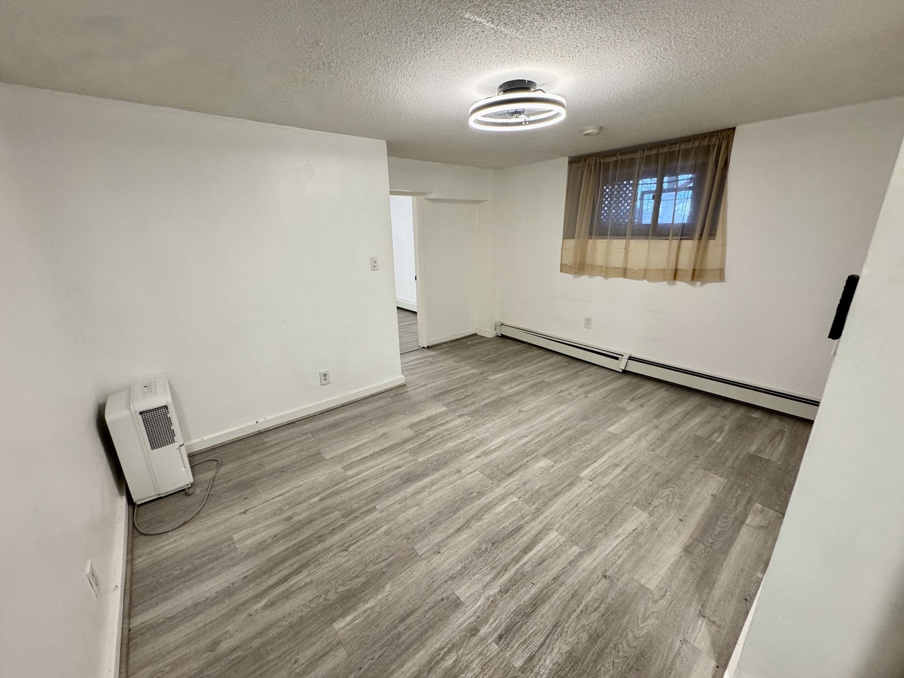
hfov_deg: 102.1
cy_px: 339
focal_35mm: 14
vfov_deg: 85.7
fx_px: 366
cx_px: 452
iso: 250
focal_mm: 2.22
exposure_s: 1/60
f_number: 2.2
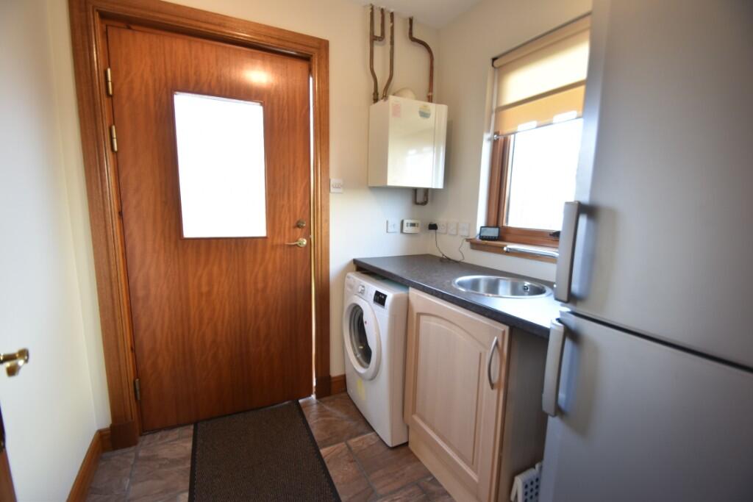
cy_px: 251
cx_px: 376
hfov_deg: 100.4
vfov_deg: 77.3
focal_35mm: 15
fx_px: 314
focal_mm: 10
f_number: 4.5
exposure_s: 1/15
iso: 140
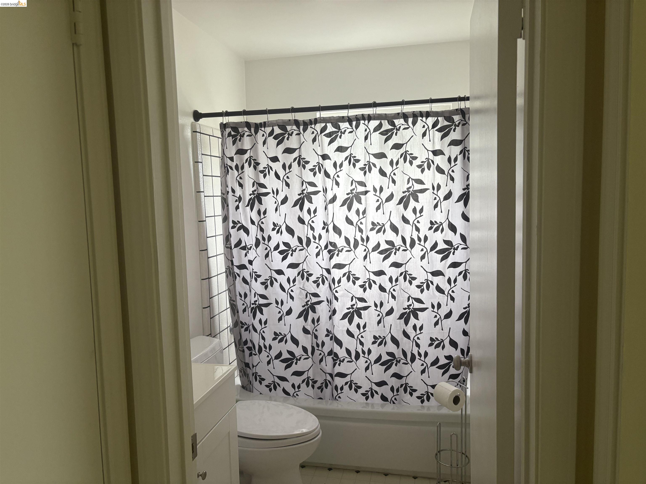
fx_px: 485
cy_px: 242
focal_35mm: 26
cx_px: 323
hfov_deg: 67.3
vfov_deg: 53.1
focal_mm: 5.96
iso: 125
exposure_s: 1/61
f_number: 1.6
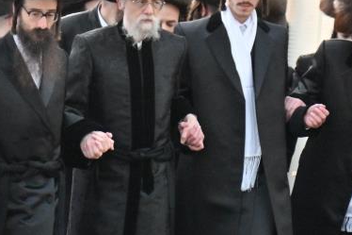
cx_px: 261
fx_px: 3802
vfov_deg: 3.5
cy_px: 182
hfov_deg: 5.3
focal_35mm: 389
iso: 1600
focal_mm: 95
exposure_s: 1/400
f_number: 4
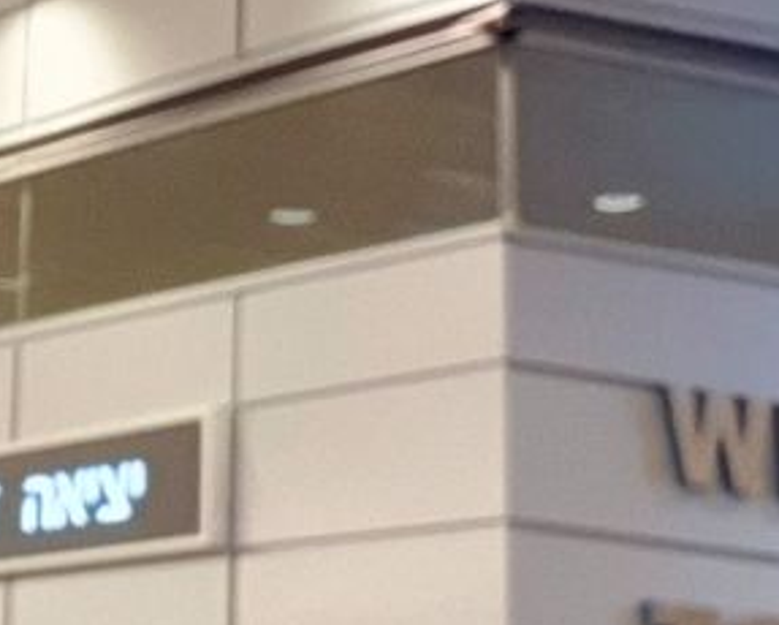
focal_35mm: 136
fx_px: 3138
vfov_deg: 11.3
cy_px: 8
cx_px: -478
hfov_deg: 13.2
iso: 400
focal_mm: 3.3
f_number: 1.9
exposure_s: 1/50
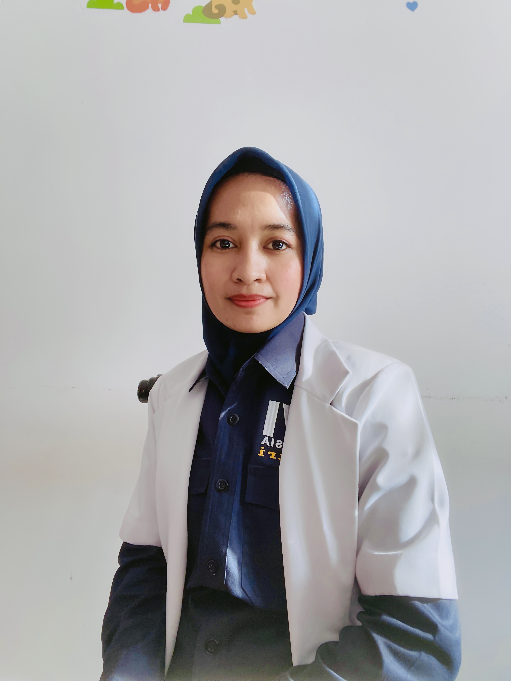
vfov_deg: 73.9
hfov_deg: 58.9
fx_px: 453
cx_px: 256
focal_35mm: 23
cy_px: 340
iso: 100
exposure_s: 1/60
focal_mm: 2.71
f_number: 2.2
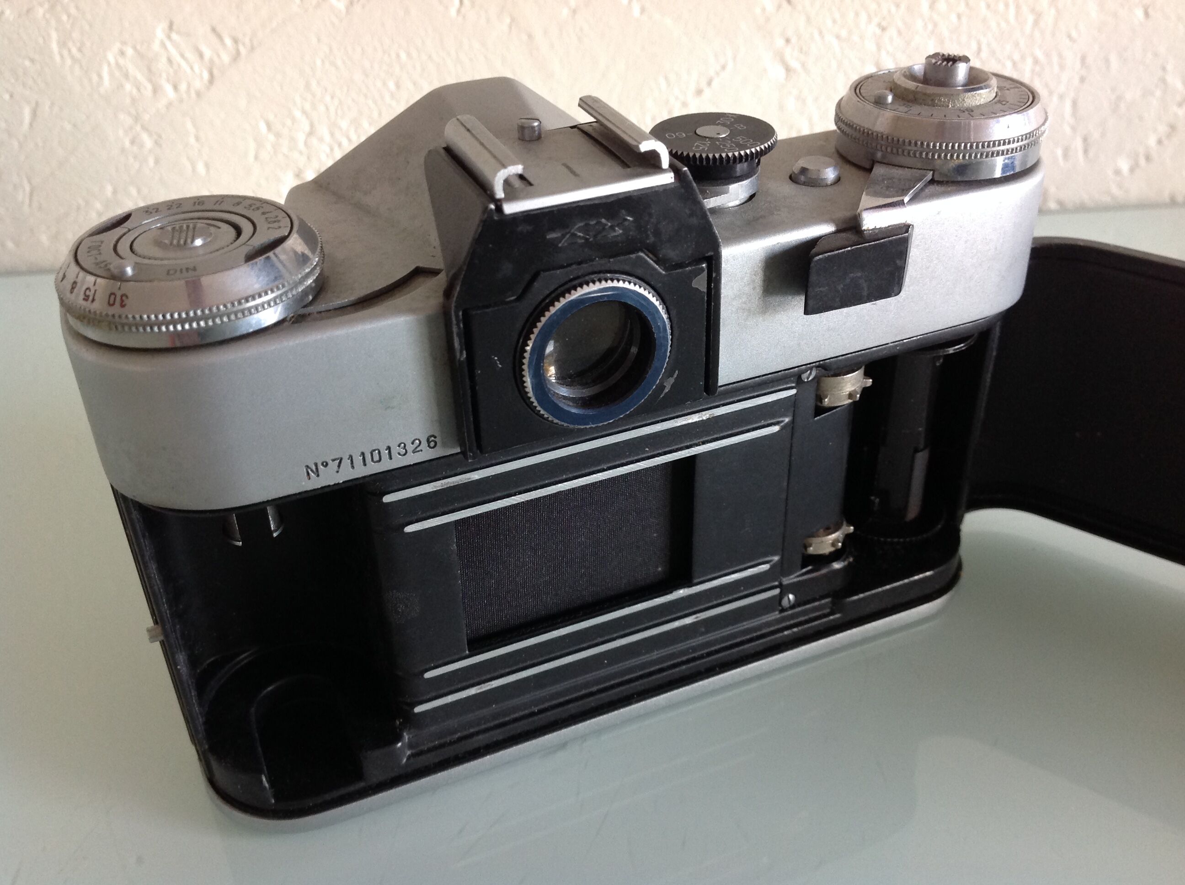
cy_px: 442
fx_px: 1196
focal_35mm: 35
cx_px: 592
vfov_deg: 40.6
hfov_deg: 52.7
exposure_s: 1/15
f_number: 2.4
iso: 125
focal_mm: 4.28
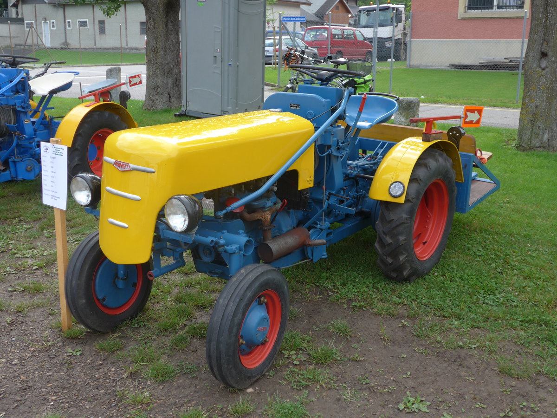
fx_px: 660
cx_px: 278
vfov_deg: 35.1
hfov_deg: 45.8
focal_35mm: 41
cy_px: 209
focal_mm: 8.4
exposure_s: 1/400
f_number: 2.8
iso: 80
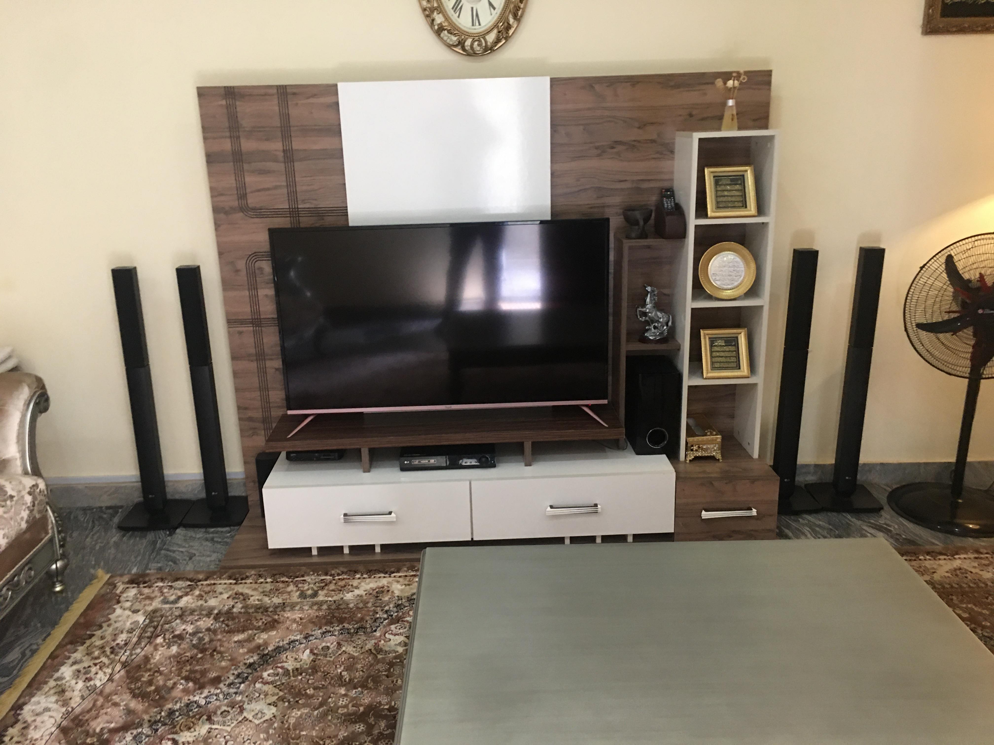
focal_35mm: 29
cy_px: 372
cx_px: 497
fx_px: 833
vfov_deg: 48.2
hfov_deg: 61.7
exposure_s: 1/8
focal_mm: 4.15
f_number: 2.2
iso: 100
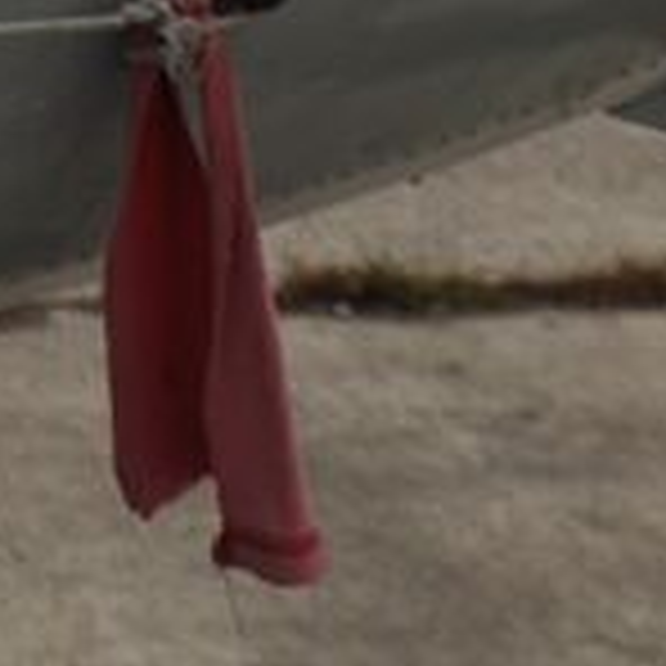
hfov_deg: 6.3
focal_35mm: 265
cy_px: -1089
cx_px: -1035
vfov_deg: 6.2
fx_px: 5768
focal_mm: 24
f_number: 5.6
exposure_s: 1/160
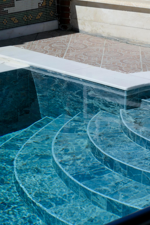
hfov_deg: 11.2
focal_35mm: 122
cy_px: 54
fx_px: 762
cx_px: 137
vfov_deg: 16.7
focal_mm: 24.2
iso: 125
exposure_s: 1/1000
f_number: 7.1
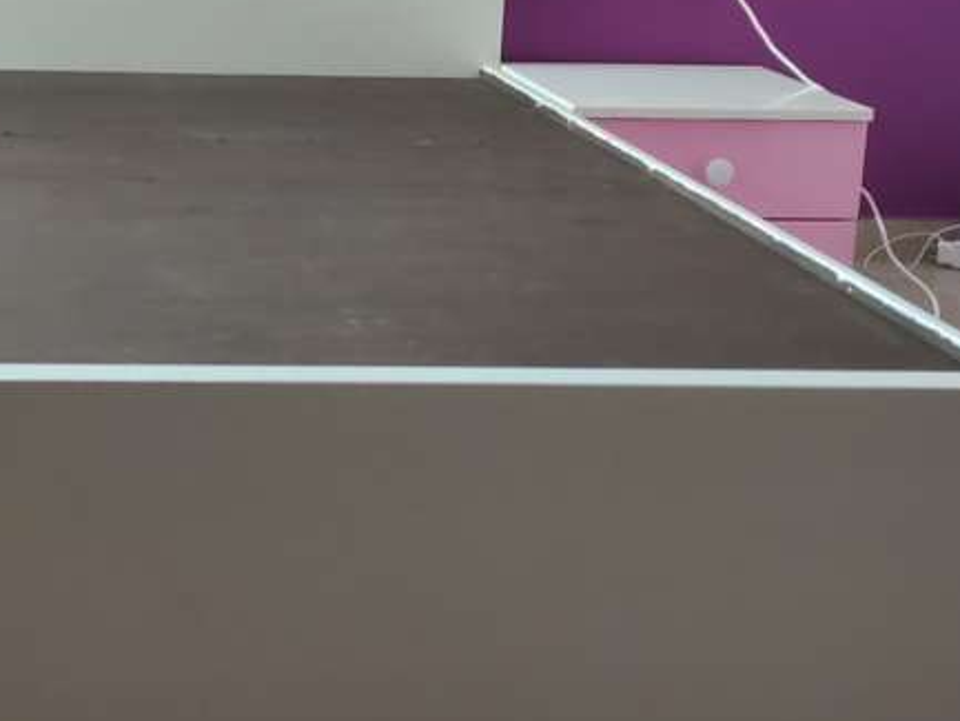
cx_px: 160
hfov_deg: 26.4
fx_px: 1997
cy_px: 118
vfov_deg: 20.2
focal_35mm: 72
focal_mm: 4.77
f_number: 1.75
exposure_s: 1/33
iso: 304
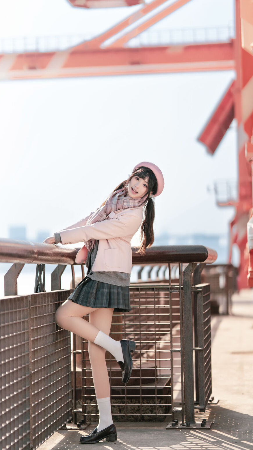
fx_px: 1074
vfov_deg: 23.7
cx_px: 129
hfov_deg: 13.4
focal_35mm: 90
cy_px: 225
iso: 100
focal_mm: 85
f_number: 1.4
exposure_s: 1/4000
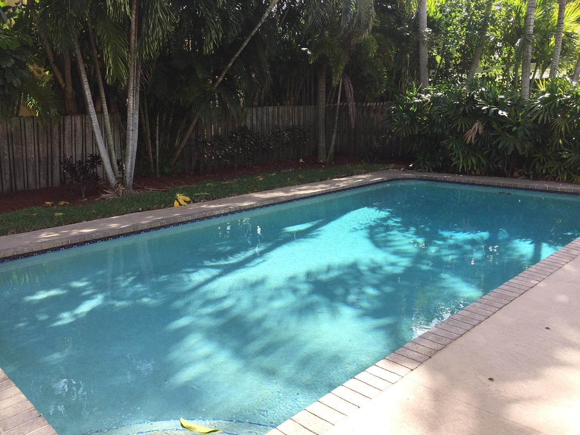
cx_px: 290
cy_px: 218
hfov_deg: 61.7
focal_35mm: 29
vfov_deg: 48.2
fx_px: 486
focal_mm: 4.15
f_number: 2.2
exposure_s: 1/860
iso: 32
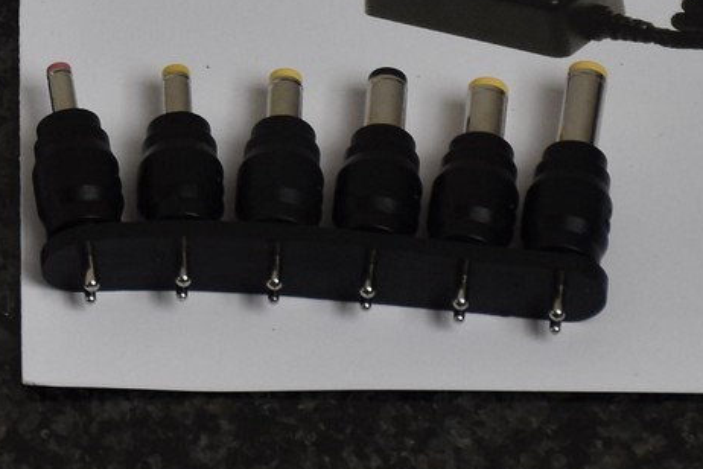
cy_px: -154
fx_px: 9119
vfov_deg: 2.9
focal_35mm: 467
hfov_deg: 4.4
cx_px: -40
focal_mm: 80
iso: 400
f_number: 7.1
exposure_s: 1/200
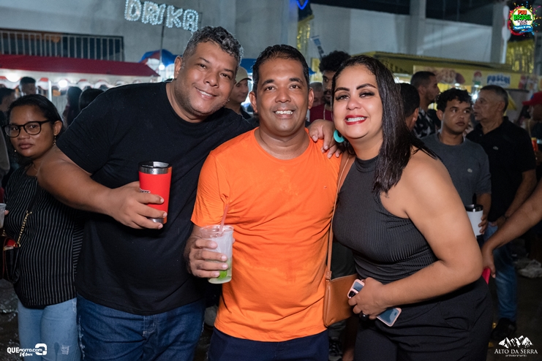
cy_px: 180
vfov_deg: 36.9
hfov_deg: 53.1
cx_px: 271
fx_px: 542
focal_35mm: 36
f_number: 2.8
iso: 2500
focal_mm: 24
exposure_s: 1/320
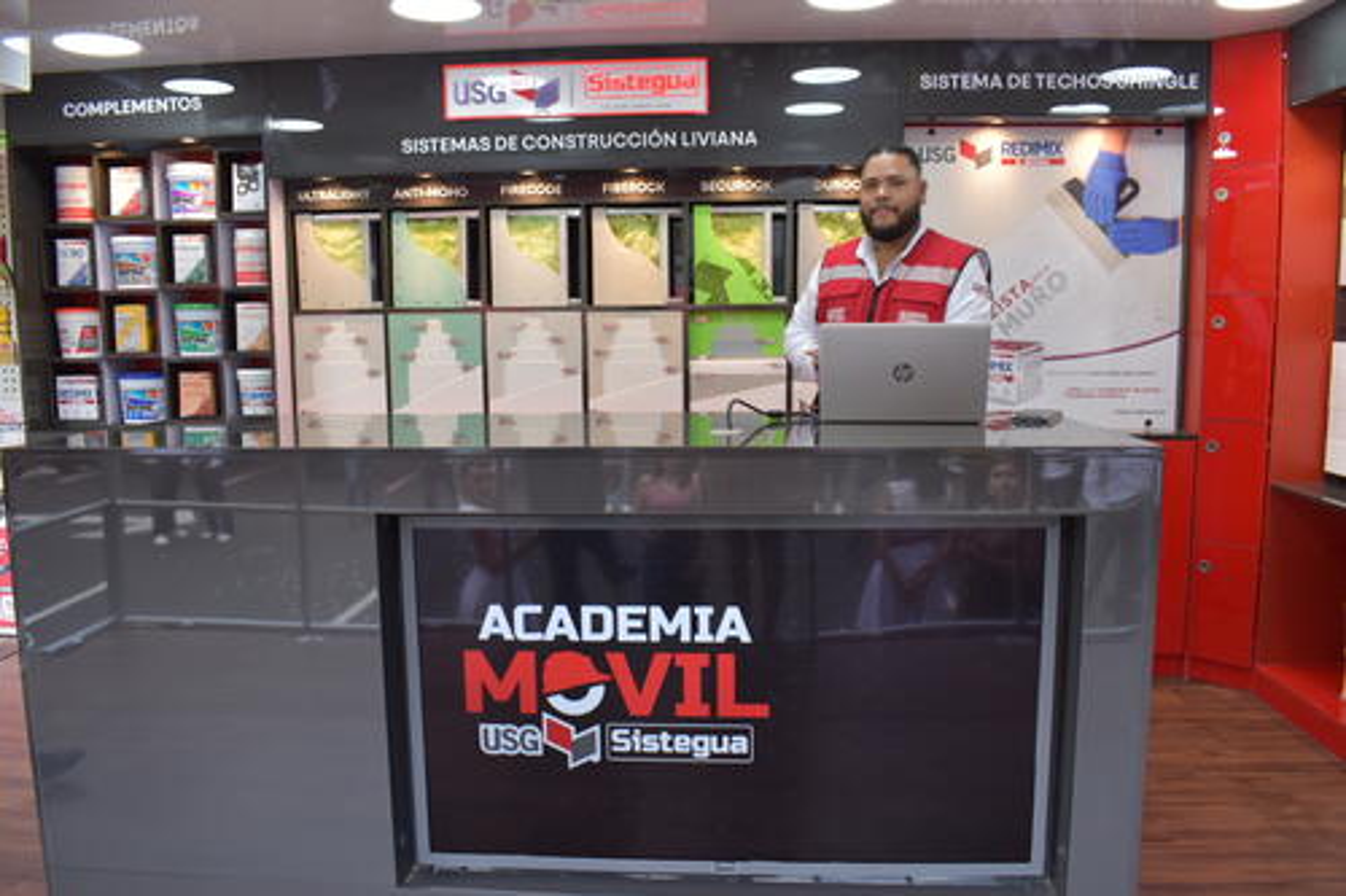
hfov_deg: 67.4
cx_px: 673
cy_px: 448
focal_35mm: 27
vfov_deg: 47.9
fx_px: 1009
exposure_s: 1/80
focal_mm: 18
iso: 500
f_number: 5.6
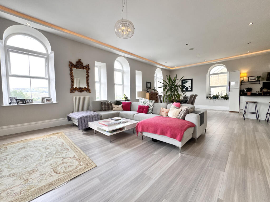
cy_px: 101
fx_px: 109
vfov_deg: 85.7
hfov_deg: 102.1
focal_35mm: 14
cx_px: 135
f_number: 2.2
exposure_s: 1/100
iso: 50
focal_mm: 2.22
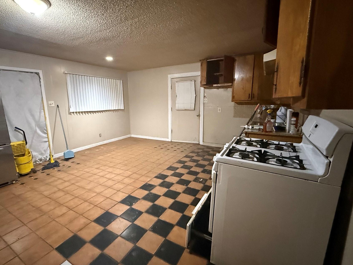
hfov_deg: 90.8
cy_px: 131
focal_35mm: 17
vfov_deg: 74.7
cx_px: 160
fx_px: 173
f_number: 2.2
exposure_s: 1/40
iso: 1250
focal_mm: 2.22
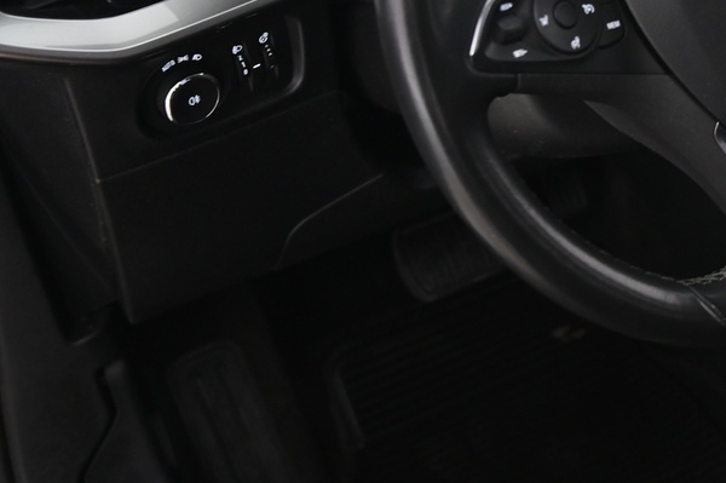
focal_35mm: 65
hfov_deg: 28.4
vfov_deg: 20.7
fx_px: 1310
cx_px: 779
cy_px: 113
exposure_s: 1/15
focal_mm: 24
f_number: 4
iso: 2000
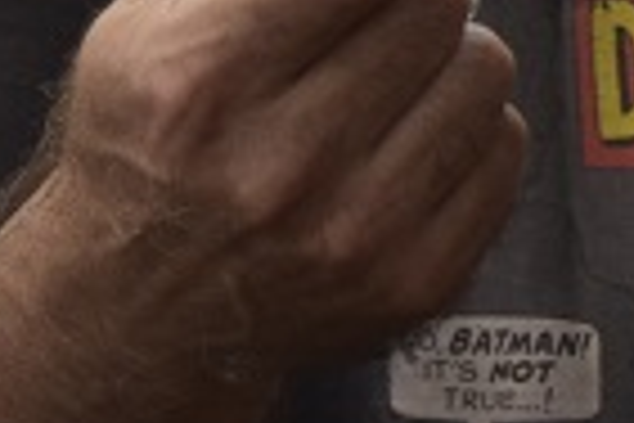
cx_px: 1358
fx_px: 8875
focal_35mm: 504
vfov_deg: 2.7
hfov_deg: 4.0
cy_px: -770
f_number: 2.8
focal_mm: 44
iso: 250
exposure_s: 1/30
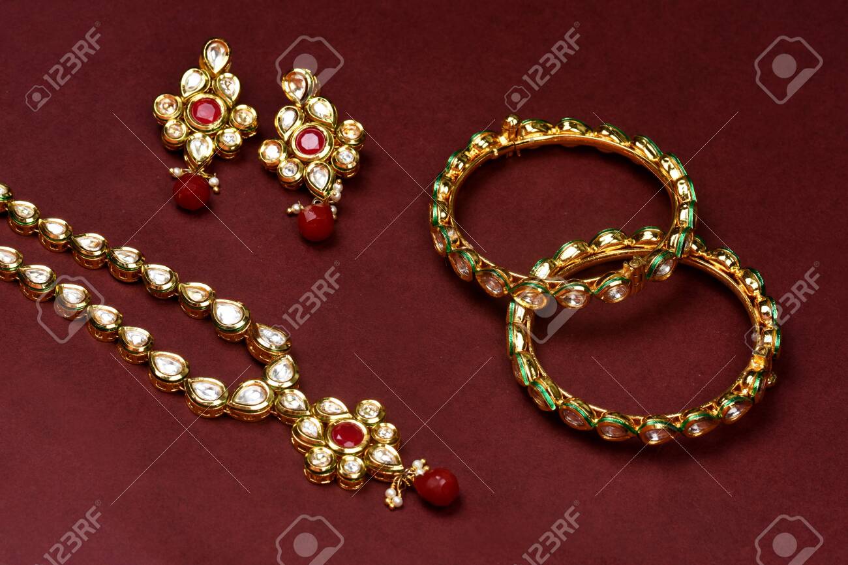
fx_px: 3179
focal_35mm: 135
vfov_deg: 10.2
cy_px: 282
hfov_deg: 15.2
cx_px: 424
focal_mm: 90
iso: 100
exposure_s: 1/160
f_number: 14
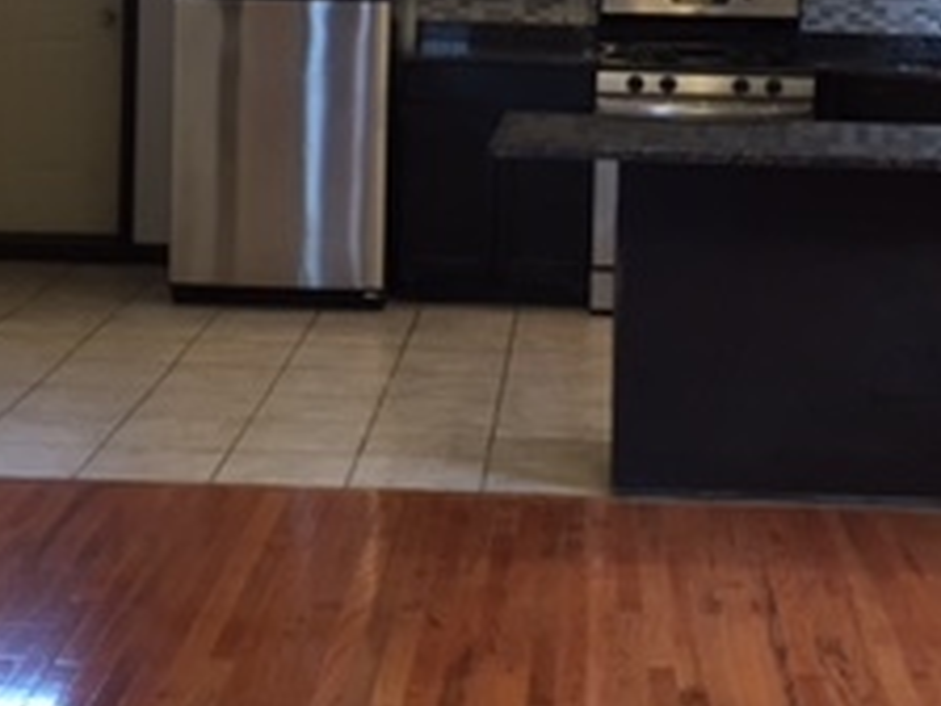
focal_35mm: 83
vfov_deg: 17.5
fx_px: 2256
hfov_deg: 23.5
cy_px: 42
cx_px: 580
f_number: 2.2
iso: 80
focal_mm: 4.15
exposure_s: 1/30
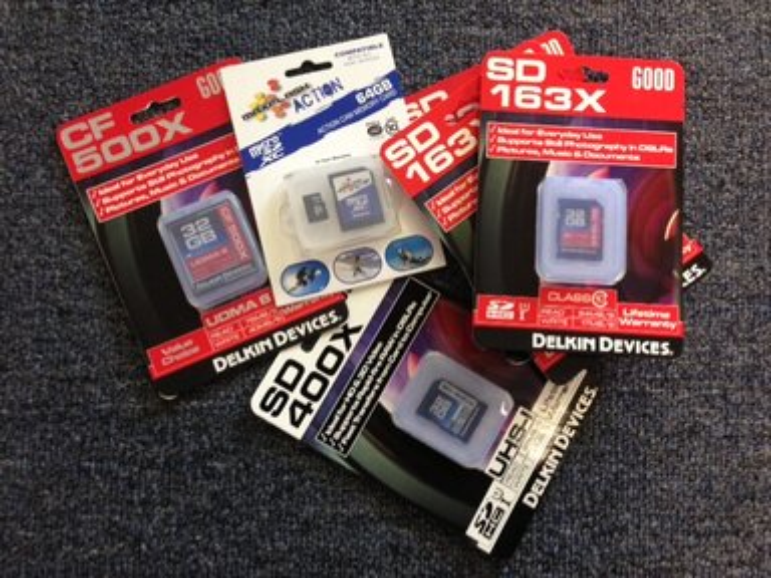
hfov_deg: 55.4
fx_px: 735
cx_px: 386
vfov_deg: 42.9
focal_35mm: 33
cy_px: 289
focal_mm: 4.13
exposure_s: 1/20
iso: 160
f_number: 2.4
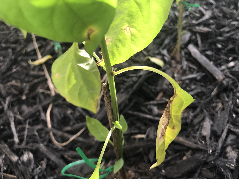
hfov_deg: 61.7
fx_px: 200
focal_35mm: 29
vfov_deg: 48.2
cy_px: 88
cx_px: 122
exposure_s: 1/120
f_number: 1.8
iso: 32
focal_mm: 3.99
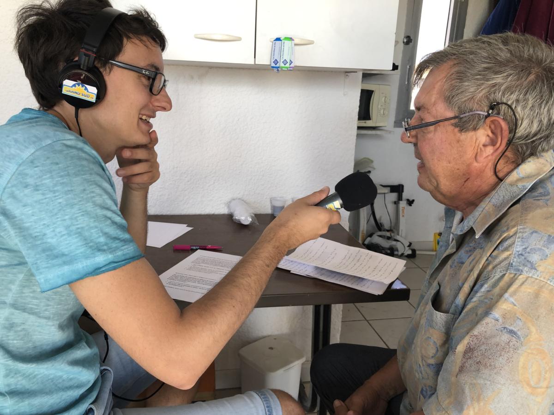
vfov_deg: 49.7
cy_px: 208
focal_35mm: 28
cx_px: 277
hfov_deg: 63.4
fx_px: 448
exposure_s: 1/40
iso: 25
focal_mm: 3.99
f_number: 1.8
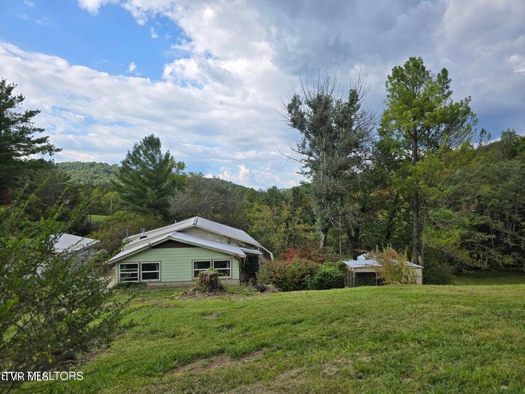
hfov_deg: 73.9
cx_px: 262
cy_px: 197
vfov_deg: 58.9
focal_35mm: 23
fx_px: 349
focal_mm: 6.3
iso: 12
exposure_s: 1/516
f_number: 1.7
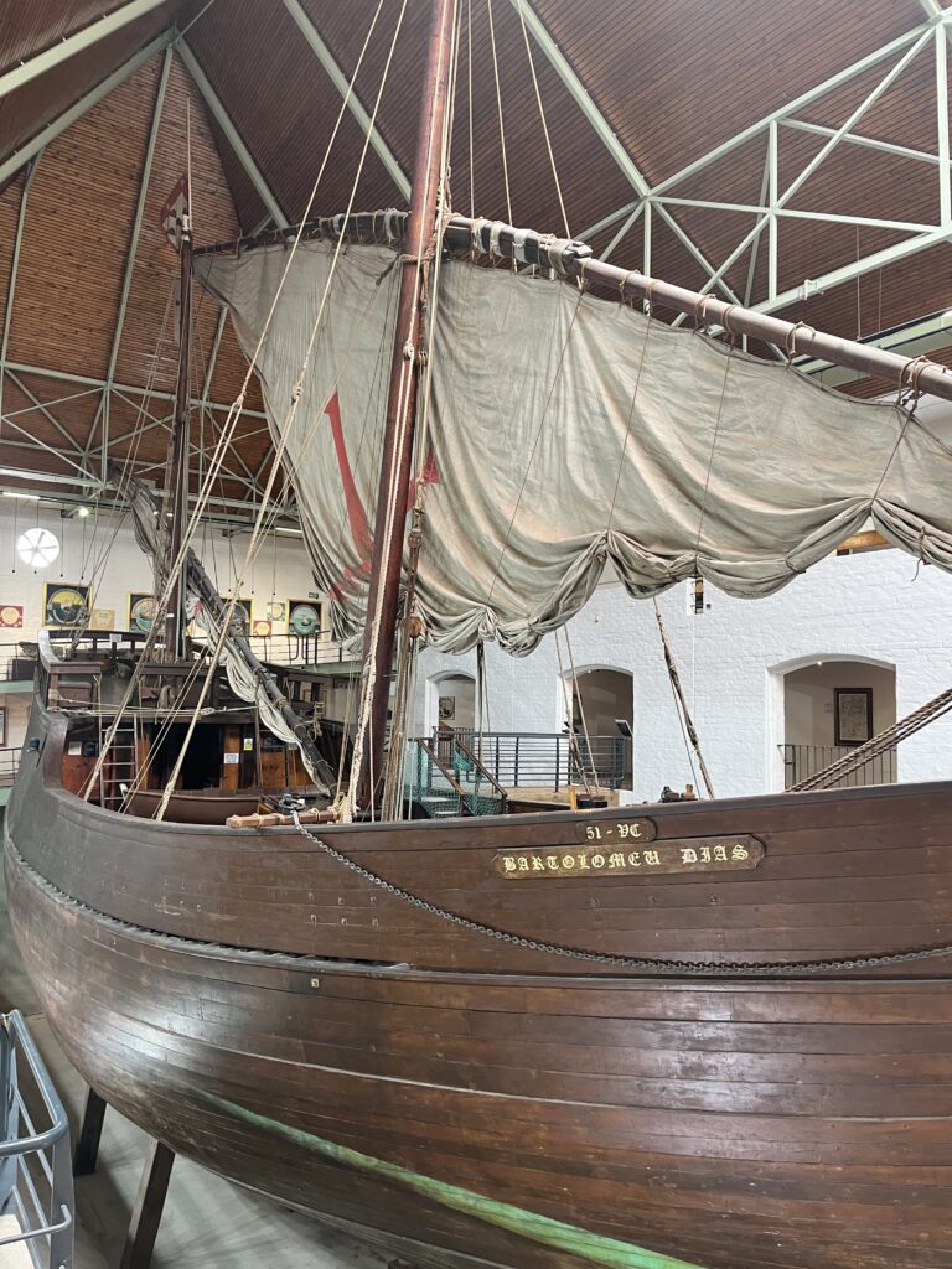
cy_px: 634
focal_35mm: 26
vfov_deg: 67.3
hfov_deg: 53.1
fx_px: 953
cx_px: 476
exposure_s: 1/50
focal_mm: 5.1
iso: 80
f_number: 1.6
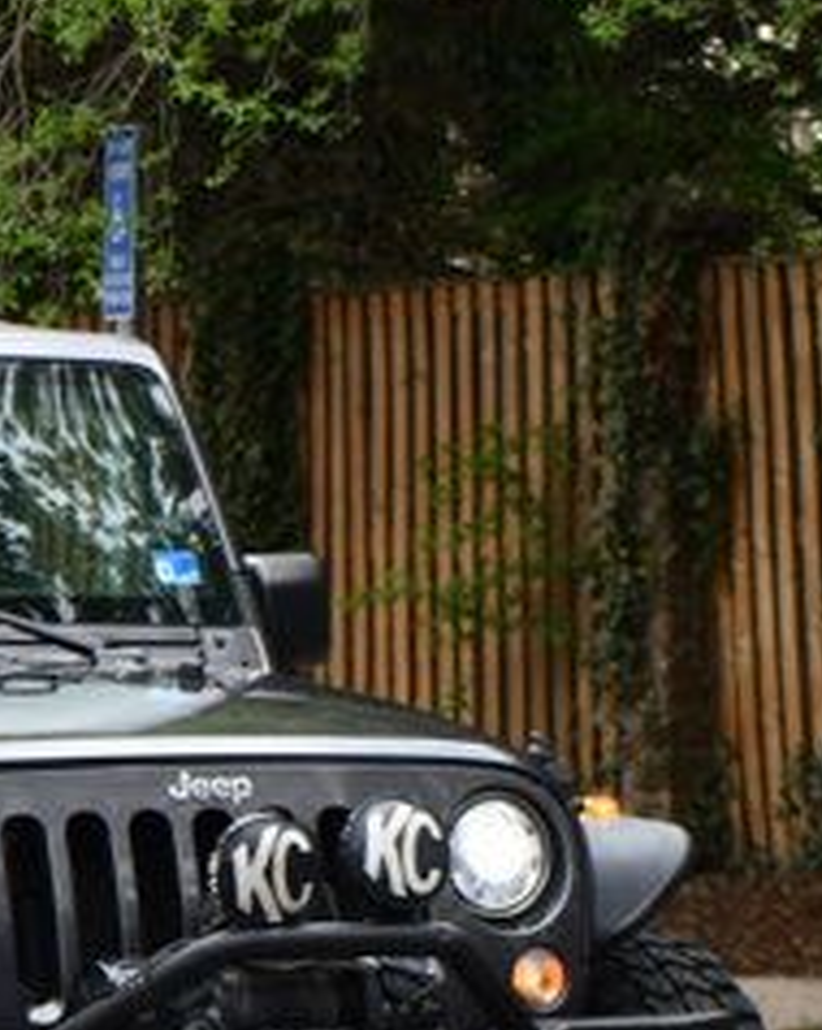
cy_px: 686
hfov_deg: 4.3
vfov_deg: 5.4
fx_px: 10931
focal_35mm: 359
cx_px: -260
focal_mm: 95
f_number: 5.6
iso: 400
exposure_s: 1/250
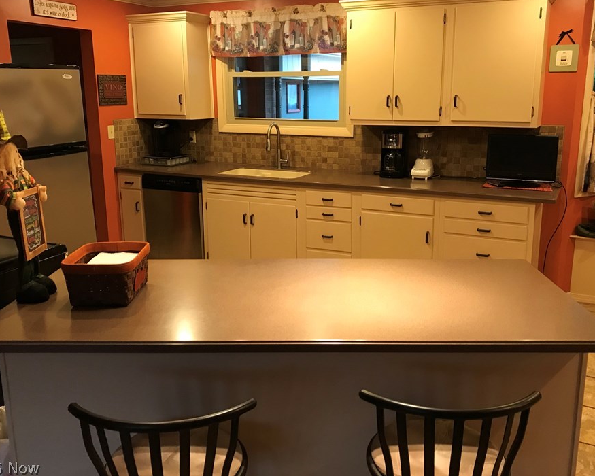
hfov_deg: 55.6
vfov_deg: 45.8
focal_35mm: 32
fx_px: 564
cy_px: 218
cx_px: 317
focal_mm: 3.99
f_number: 1.8
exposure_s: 1/15
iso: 64
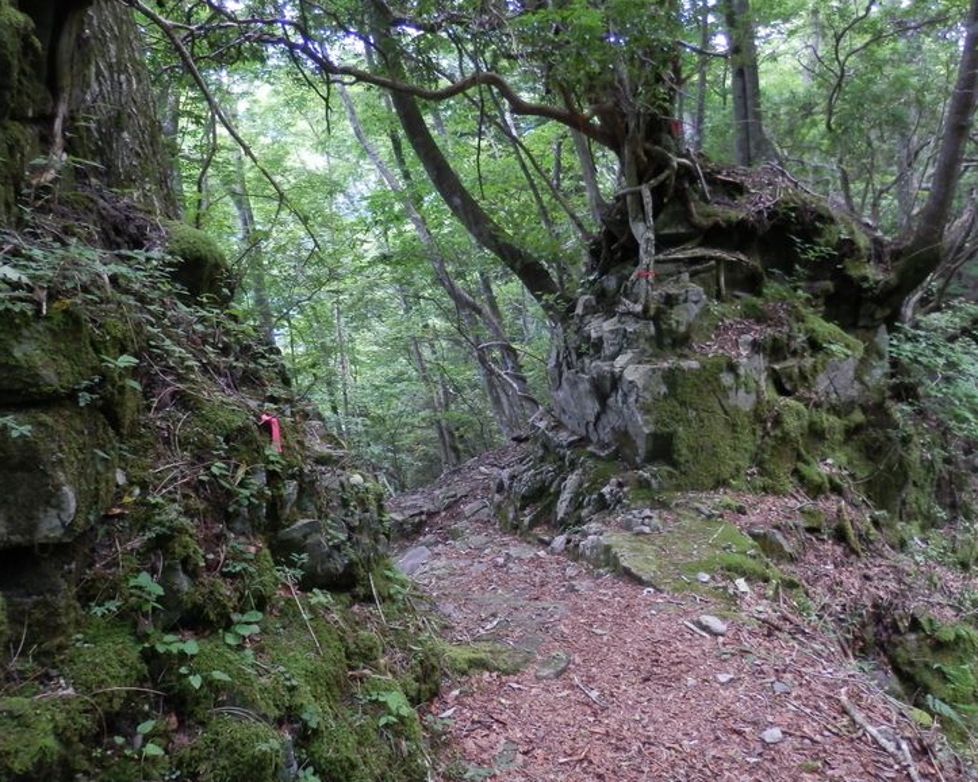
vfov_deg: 53.2
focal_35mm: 27
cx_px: 514
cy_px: 391
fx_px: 781
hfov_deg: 64.0
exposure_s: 1/30
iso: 200
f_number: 3
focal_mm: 4.5
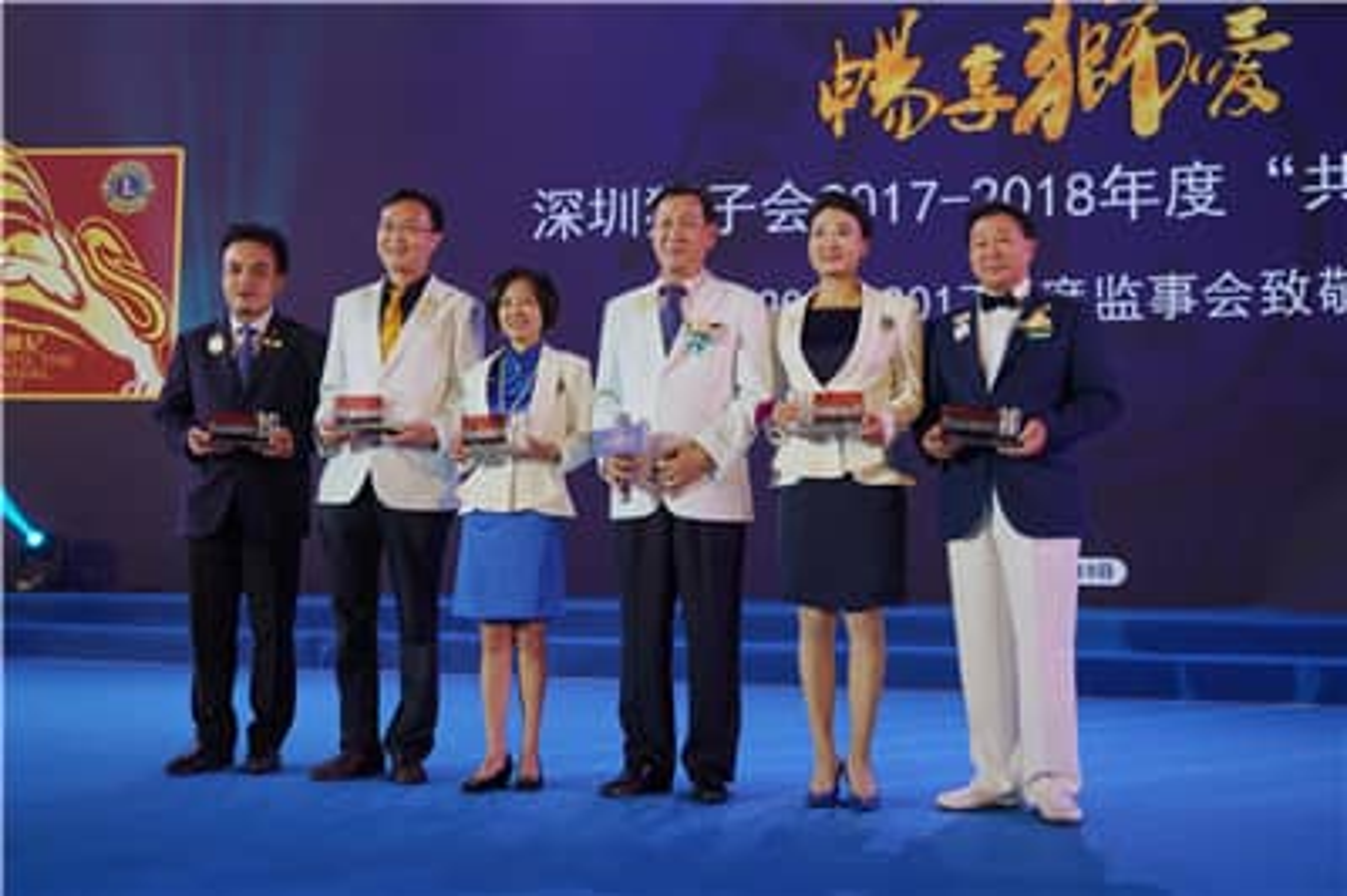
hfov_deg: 53.2
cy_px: 448
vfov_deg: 36.8
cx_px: 674
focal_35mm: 36
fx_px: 1346
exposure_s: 1/60
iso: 100
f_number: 4.5
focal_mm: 36
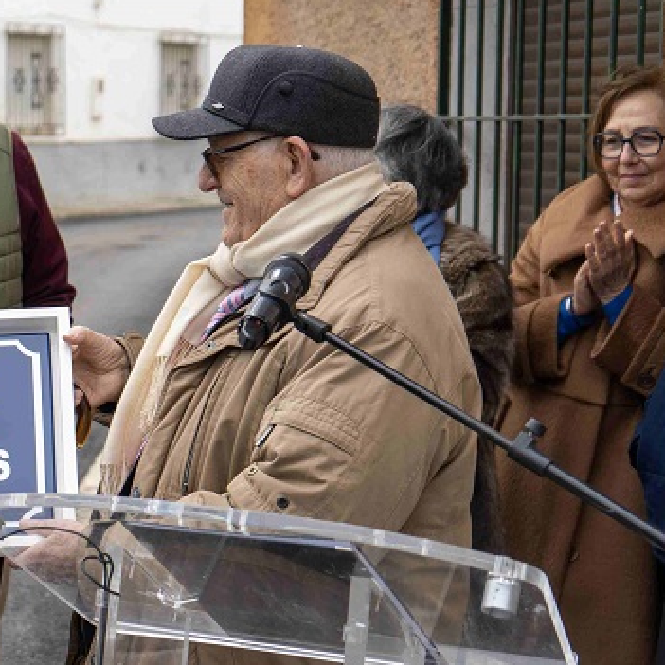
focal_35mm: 58
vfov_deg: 29.6
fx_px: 1261
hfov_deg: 26.9
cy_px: 327
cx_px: -87
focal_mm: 20
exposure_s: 1/100
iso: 200
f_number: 16
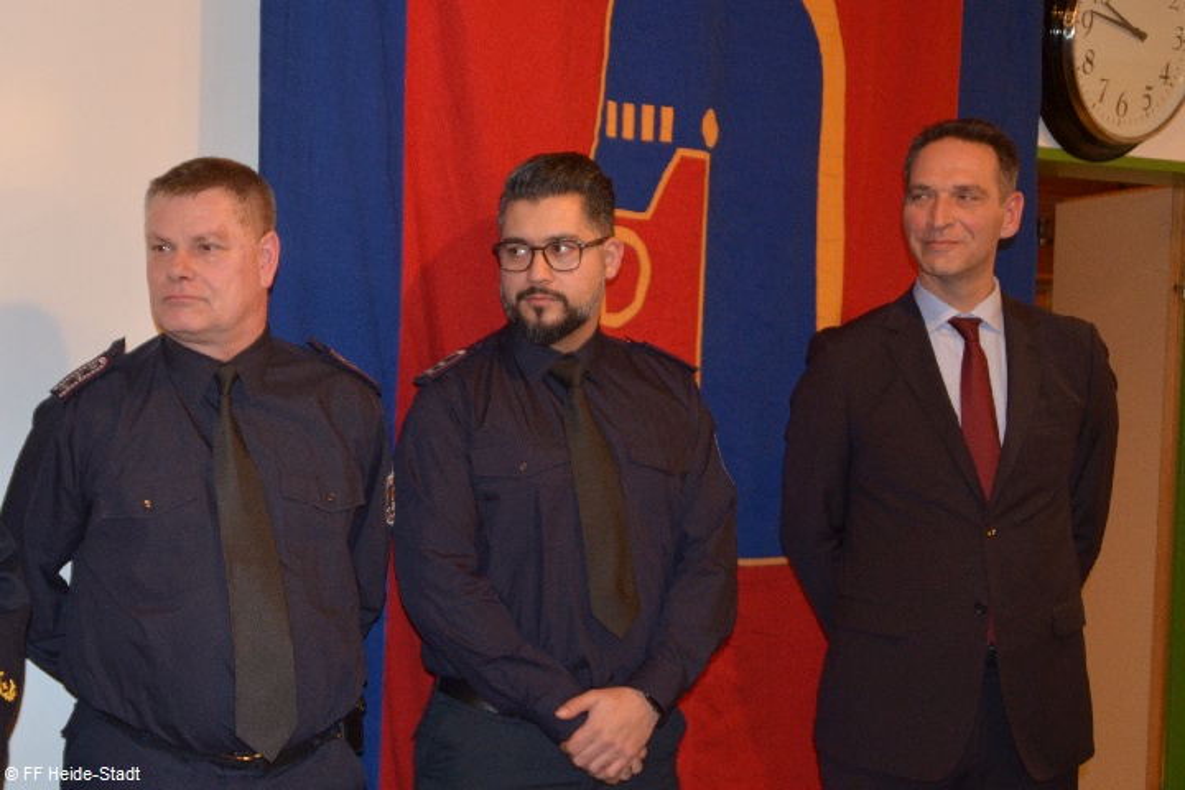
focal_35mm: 38
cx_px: 592
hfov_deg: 51.3
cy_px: 395
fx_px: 1234
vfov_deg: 35.5
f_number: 3.8
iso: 800
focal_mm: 25
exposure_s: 1/60
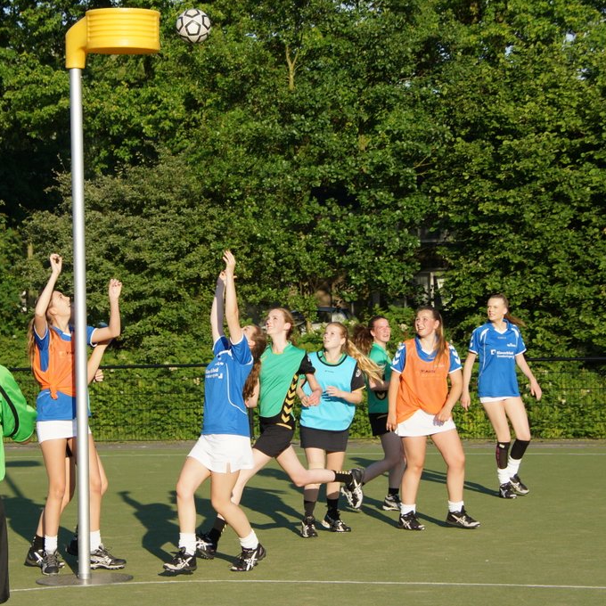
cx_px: 200
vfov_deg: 18.1
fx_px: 1901
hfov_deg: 18.1
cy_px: 303
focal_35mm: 96
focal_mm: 50
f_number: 6.3
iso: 320
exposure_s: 1/1000
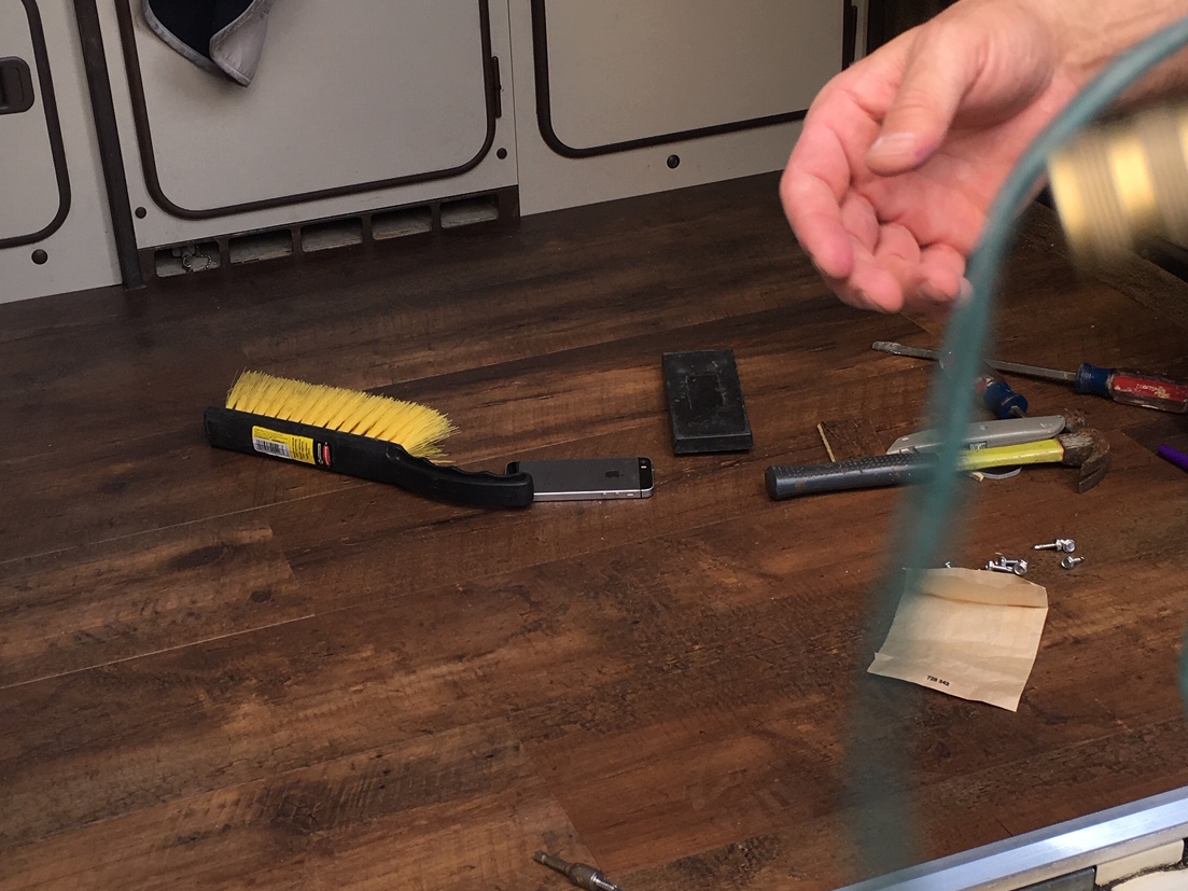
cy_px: 525
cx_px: 554
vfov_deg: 27.5
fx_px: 1819
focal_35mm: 53
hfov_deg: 36.2
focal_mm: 4.15
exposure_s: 1/40
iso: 25
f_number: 2.2
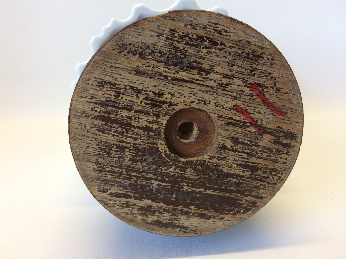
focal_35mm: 29
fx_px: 290
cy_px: 130
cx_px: 173
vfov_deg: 48.2
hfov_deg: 61.7
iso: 50
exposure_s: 1/33
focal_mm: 4.15
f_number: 2.2
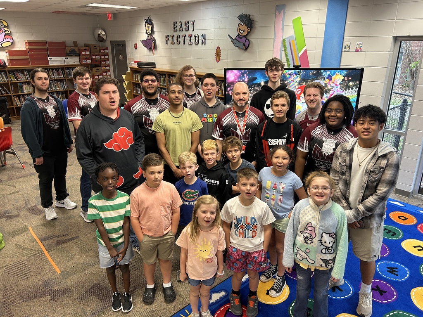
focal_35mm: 26
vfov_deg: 53.1
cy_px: 158
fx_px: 318
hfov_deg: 67.3
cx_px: 212
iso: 125
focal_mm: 5.7
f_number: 1.5
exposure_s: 1/60
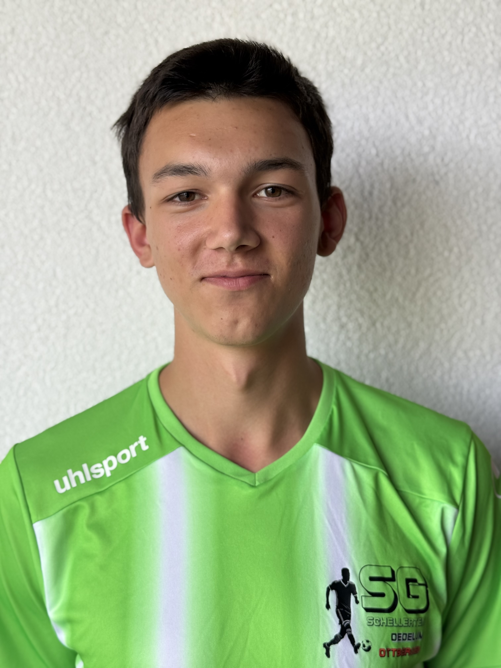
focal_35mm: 48
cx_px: 250
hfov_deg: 30.3
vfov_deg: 39.7
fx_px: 926
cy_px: 334
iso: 64
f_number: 1.78
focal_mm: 6.76
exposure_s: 1/135
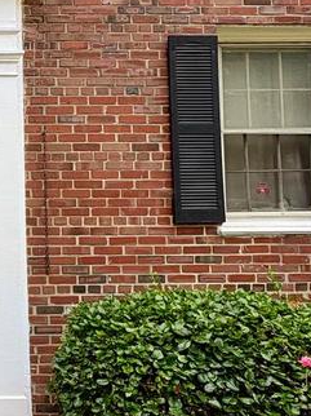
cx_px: -124
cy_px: 187
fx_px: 564
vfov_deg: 40.4
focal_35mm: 47
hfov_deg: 25.3
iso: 40
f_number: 2.2
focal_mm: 2.22
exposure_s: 1/321
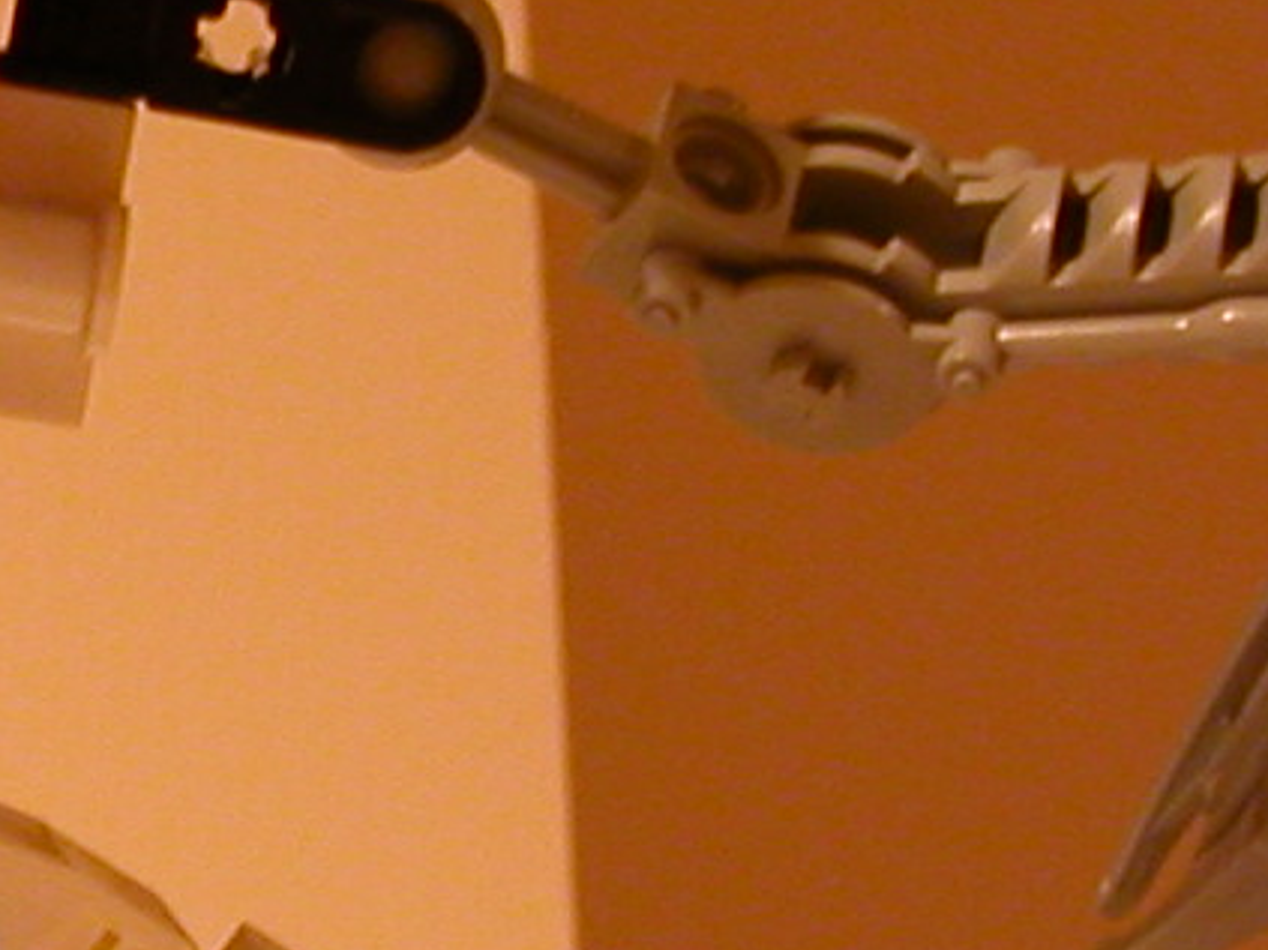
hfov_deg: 13.8
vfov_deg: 10.5
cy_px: 797
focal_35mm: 140
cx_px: -150
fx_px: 5127
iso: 100
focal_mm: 5.6
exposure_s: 1/6.1
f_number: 2.7
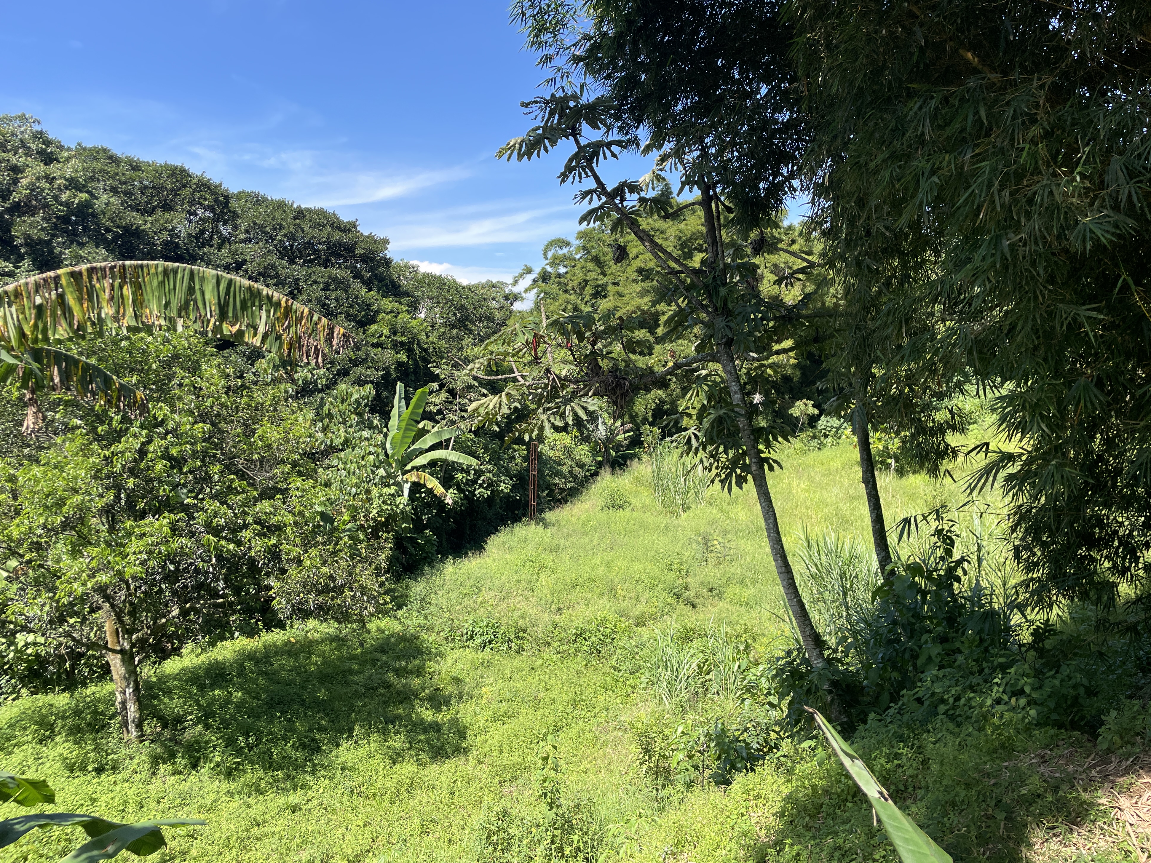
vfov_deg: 51.3
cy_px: 419
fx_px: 898
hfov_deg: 65.3
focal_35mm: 27
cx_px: 567
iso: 50
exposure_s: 1/1689
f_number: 1.6
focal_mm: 4.2
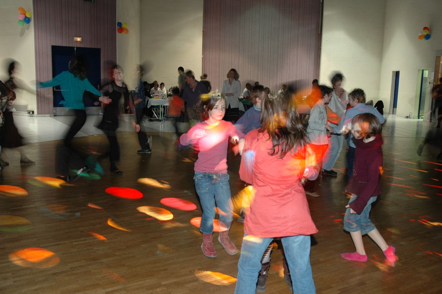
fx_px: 442
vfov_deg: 36.8
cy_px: 147
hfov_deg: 53.2
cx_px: 221
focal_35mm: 36
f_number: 4
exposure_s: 1/5
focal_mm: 24
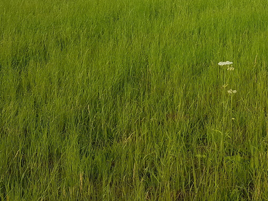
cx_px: 218
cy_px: -12
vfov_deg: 23.1
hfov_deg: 31.3
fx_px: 465
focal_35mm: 60
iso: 40
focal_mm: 4.2
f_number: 1.7
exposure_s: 1/502
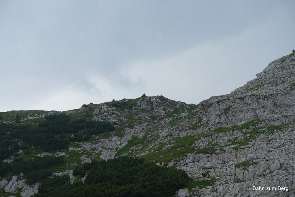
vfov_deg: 19.5
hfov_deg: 28.8
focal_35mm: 70
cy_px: 98
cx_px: 148
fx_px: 574
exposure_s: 1/400
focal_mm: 25.61
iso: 125
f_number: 5.6
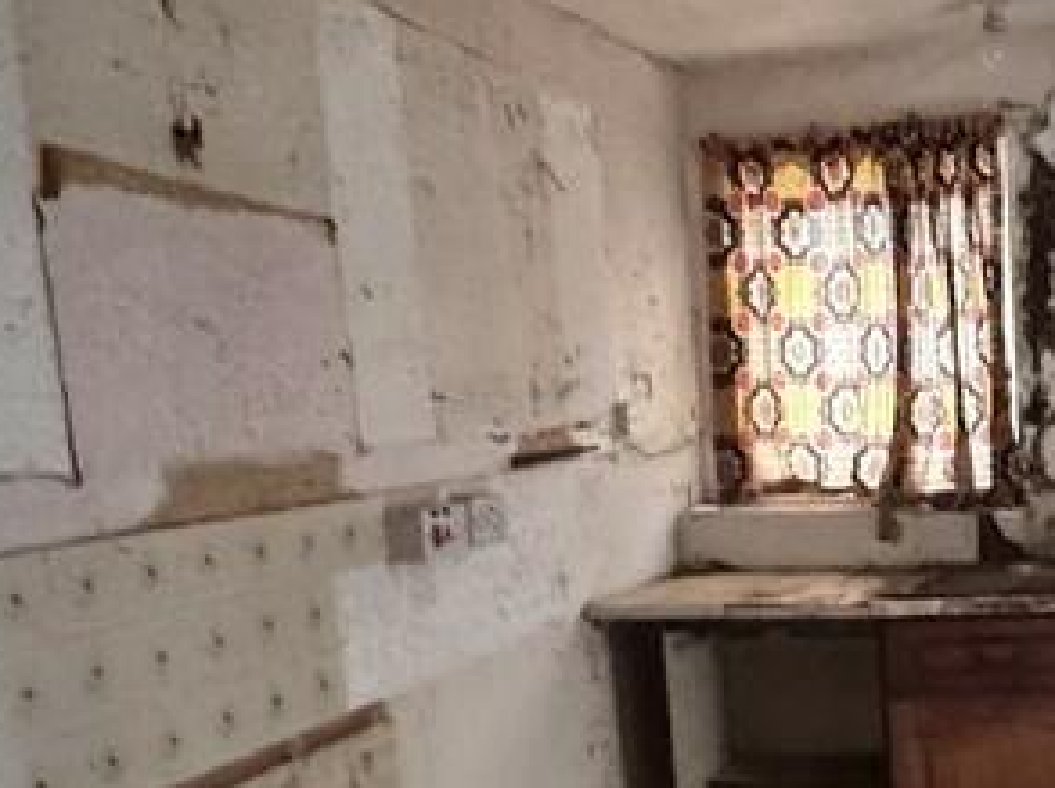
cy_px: 622
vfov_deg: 29.0
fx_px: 1492
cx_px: 954
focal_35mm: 49
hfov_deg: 36.5
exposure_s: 1/32
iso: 1600
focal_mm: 2.22
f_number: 2.2
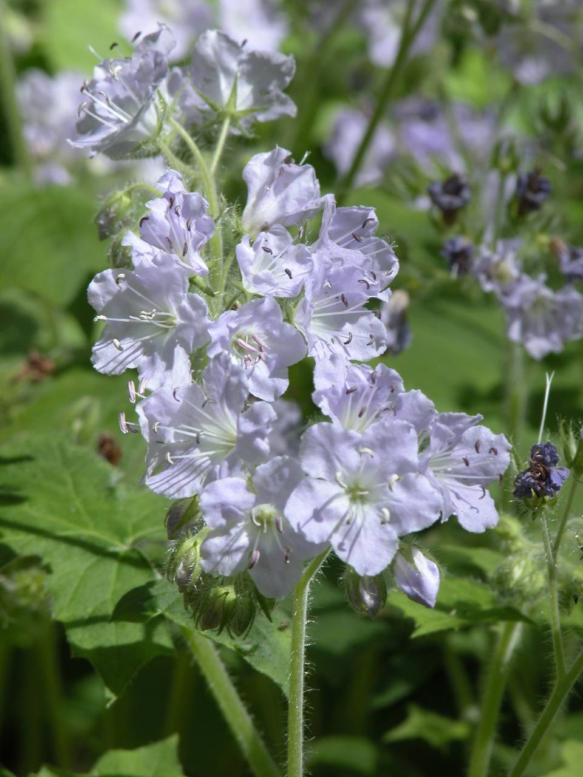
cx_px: 292
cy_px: 388
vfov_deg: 7.1
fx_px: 6288
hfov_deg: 5.3
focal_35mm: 280
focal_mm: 71.2
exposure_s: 1/184
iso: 100
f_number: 7.4
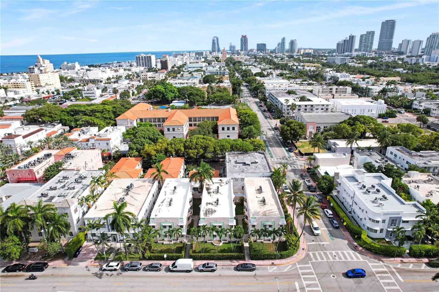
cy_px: 146
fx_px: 268
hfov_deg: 78.6
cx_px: 220
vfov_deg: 57.2
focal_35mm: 22
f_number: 2.8
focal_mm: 8.38
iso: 100
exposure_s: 1/725
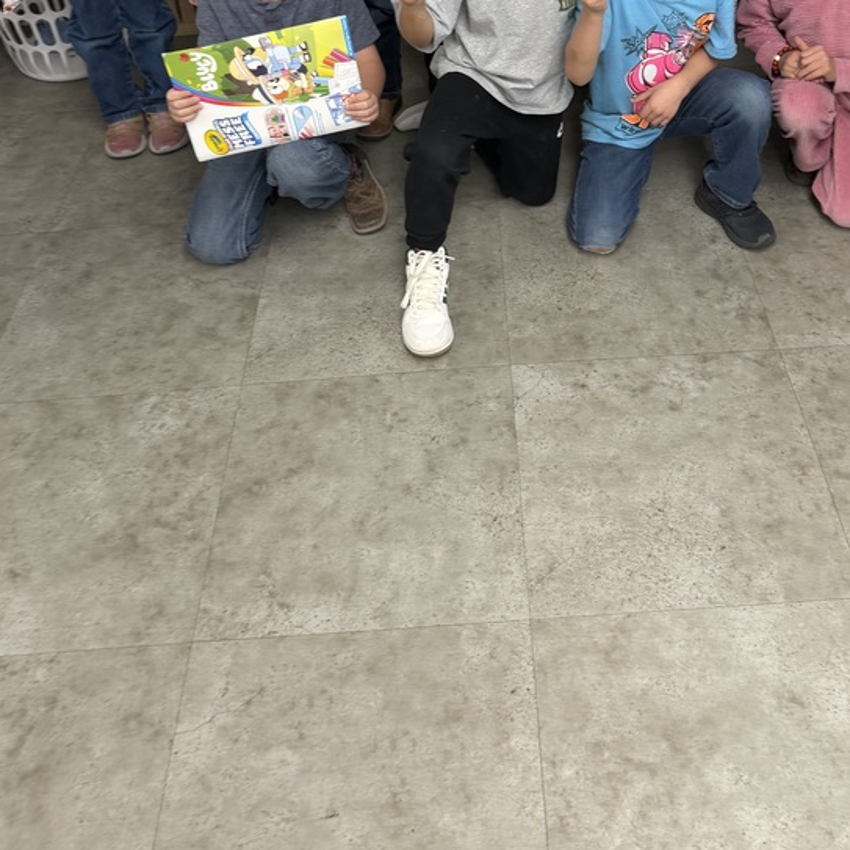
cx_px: 477
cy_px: 85
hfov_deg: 41.8
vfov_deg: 38.9
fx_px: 1111
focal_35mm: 40
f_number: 1.78
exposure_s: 1/60
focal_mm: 6.76
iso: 125
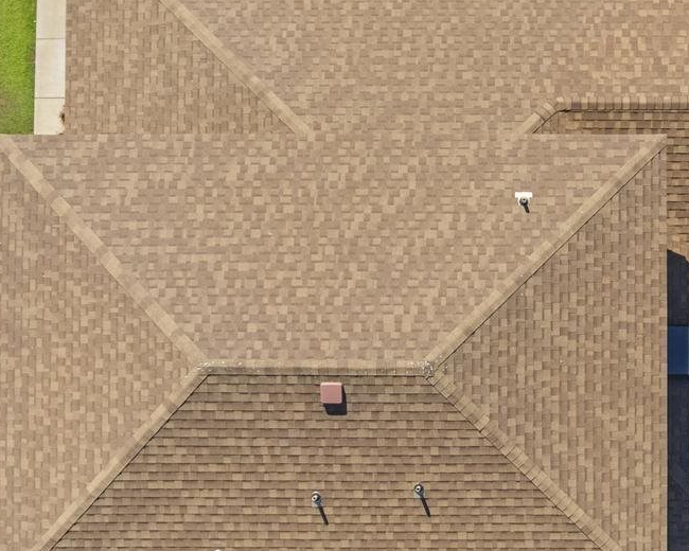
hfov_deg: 28.9
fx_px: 1325
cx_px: 481
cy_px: 363
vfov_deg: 23.4
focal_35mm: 65
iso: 100
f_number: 2.8
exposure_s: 1/400
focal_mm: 8.38
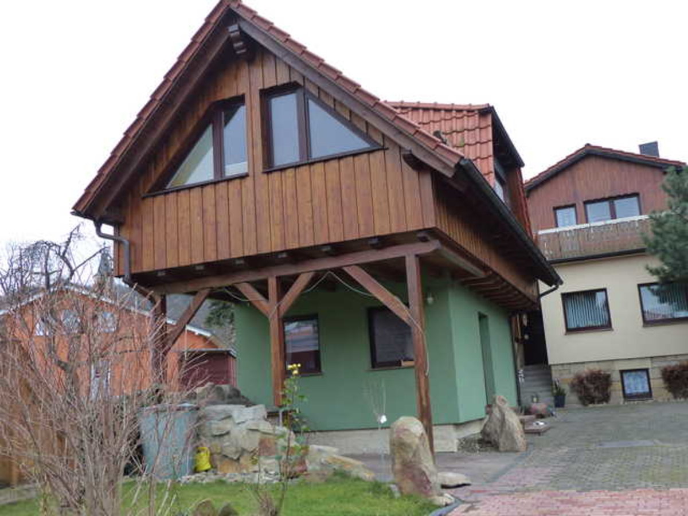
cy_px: 258
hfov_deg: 51.4
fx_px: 716
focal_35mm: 36
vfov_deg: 39.7
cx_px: 344
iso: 160
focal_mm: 6.4
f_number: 2.8
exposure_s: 1/125
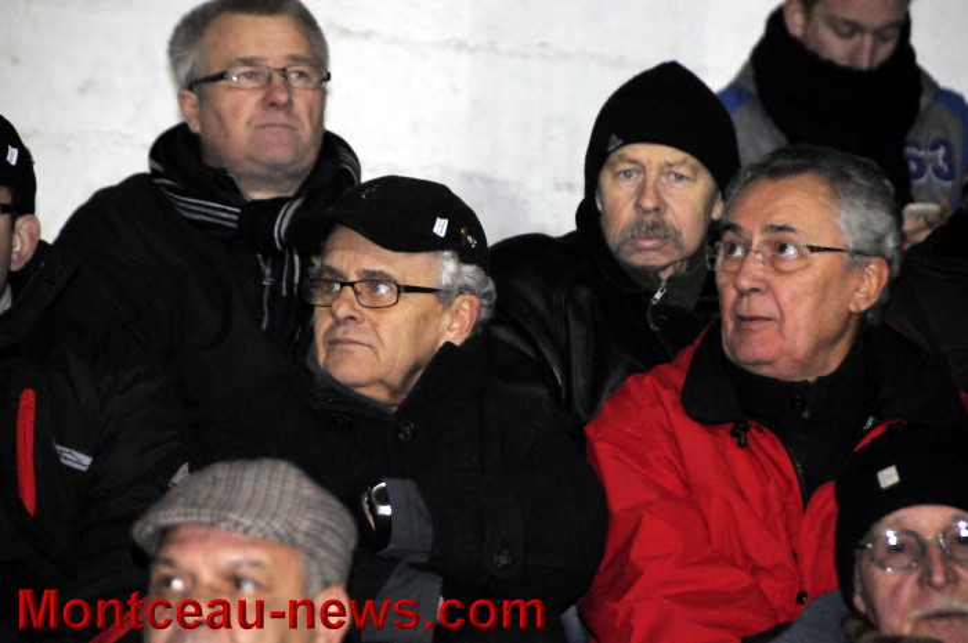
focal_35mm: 300
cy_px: 322
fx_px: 8057
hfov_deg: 6.9
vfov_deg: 4.6
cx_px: 484
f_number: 5.6
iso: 3200
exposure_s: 1/250
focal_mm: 200
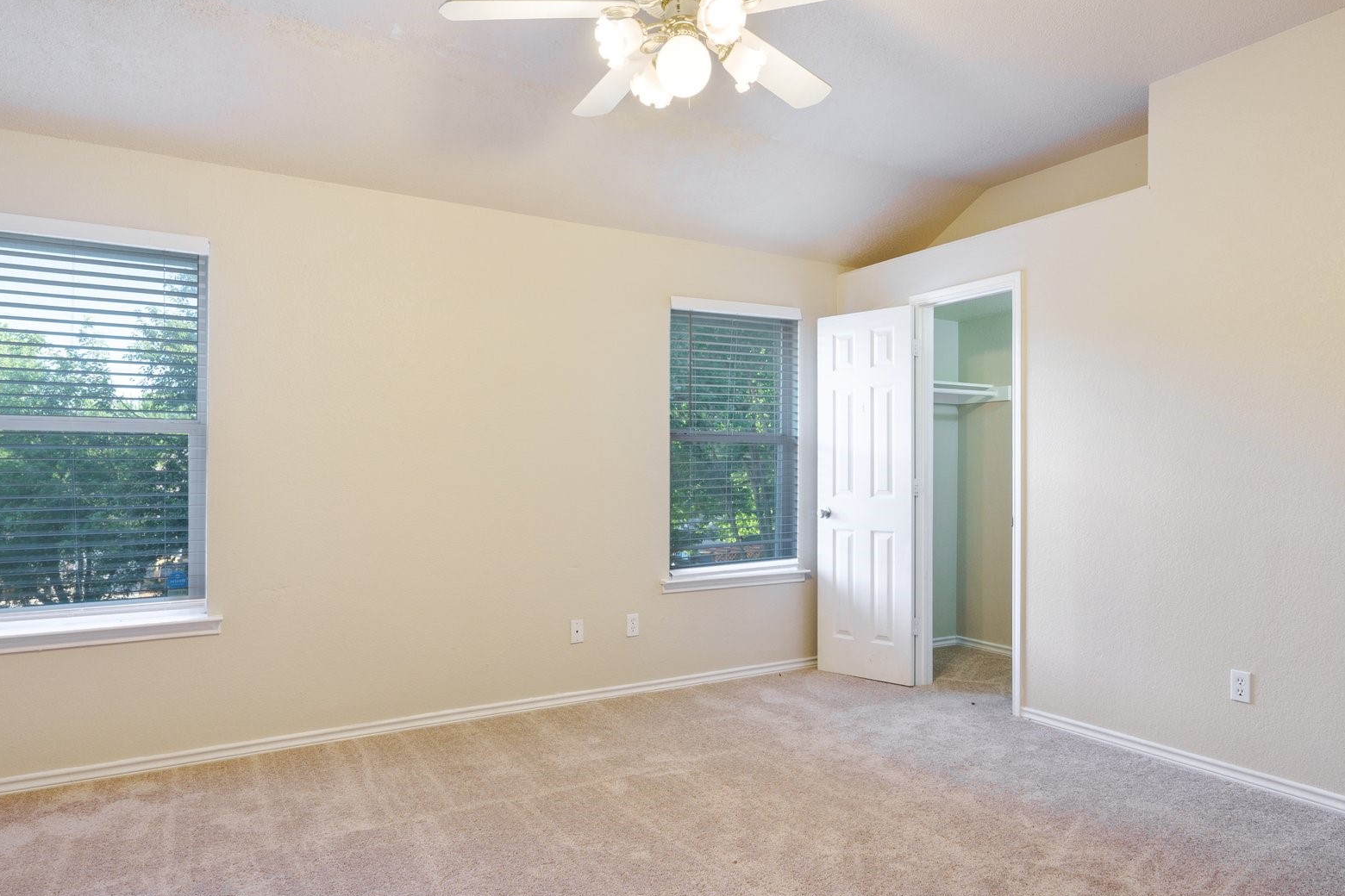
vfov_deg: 59.5
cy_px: 460
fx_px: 785
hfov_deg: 81.2
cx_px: 701
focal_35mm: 21
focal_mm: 16
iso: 200
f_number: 7.1
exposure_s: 1/2.5
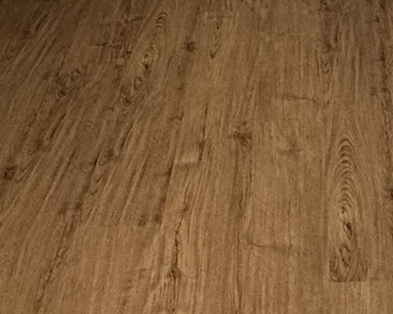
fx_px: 814
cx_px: 349
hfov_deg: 26.3
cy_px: -278
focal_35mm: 70
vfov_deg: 17.2
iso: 160
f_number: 2.2
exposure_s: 1/120
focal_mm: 2.22
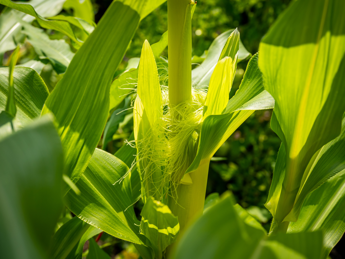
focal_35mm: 58
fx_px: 578
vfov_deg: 25.2
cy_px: 130
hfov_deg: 33.2
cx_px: 172
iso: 200
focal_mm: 29
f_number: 4
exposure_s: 1/1600
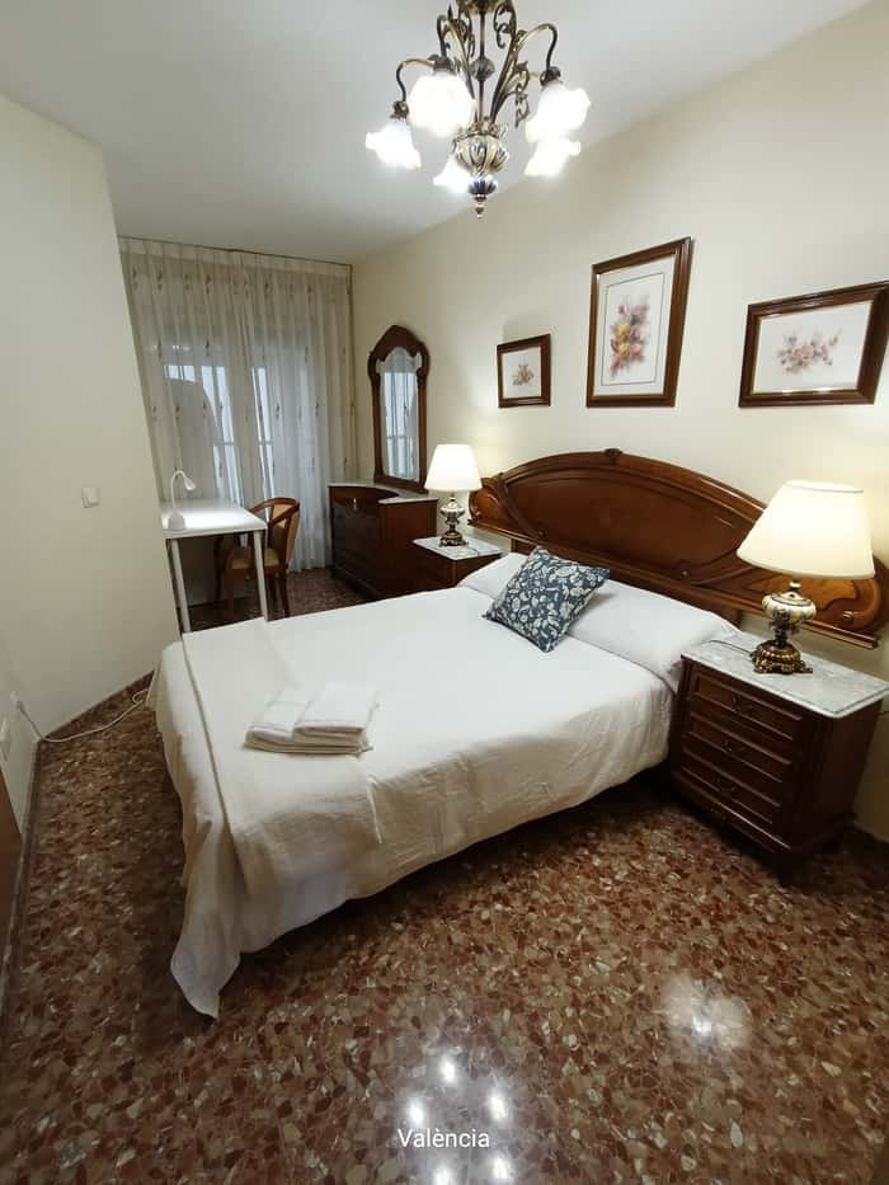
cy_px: 592
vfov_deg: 94.5
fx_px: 548
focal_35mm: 16
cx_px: 444
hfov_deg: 78.1
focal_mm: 1.68
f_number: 2.2
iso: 320
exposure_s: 1/50
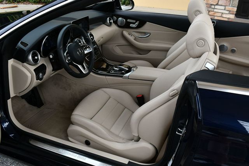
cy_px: 83
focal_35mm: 36
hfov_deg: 53.1
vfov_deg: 36.9
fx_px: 249
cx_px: 124
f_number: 5.6
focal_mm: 18
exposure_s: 1/250
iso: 220
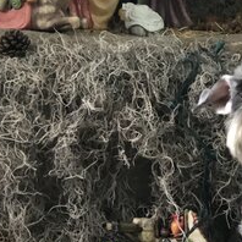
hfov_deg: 14.3
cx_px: 143
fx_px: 965
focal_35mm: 122
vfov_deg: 14.3
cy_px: 120
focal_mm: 6.6
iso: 1250
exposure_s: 1/30
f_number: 2.8
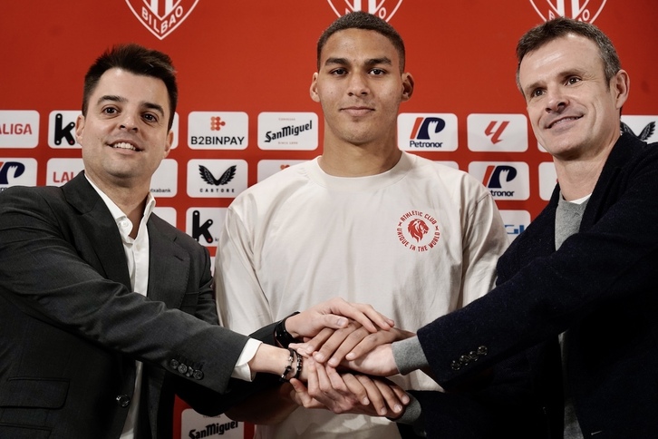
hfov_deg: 25.4
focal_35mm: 80
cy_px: 220
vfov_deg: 17.1
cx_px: 329
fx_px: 1462
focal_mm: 80
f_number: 4.5
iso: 1250
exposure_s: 1/320
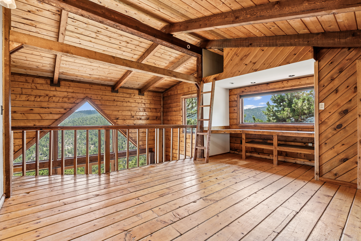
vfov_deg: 70.4
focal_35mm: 17
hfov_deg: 93.3
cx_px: 180
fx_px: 170
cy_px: 120
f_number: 8
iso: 200
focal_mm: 17
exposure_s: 1/25
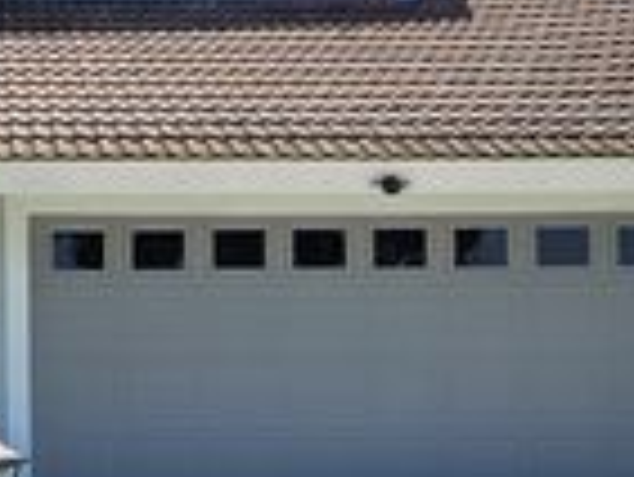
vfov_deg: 17.3
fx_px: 1558
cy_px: 349
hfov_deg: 22.0
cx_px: -22
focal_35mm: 85
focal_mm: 5
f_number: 1.8
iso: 50
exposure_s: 1/5144
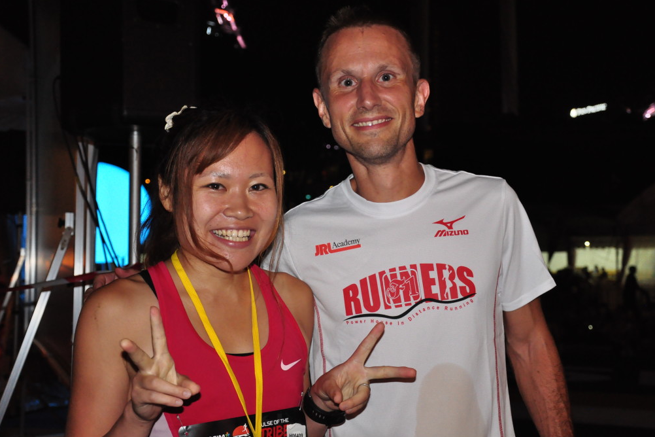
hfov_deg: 40.3
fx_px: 891
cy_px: 222
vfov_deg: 27.5
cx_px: 333
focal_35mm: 49
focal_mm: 32
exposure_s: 1/100
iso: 1600
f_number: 4.2
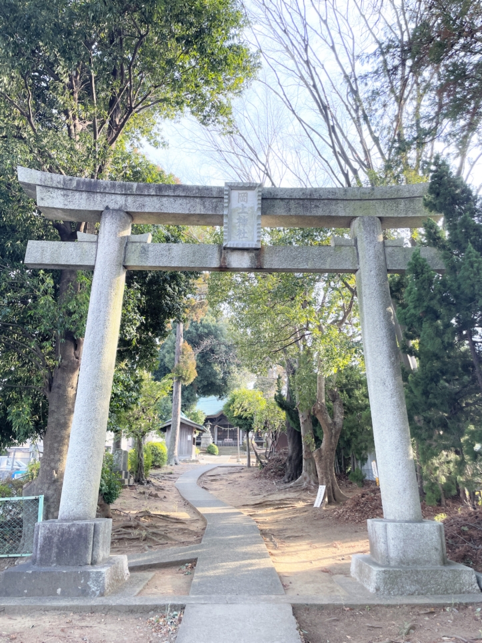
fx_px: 483
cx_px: 241
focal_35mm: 26
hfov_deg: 53.1
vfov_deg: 67.3
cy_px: 322
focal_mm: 4.2
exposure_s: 1/282
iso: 32
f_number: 1.6
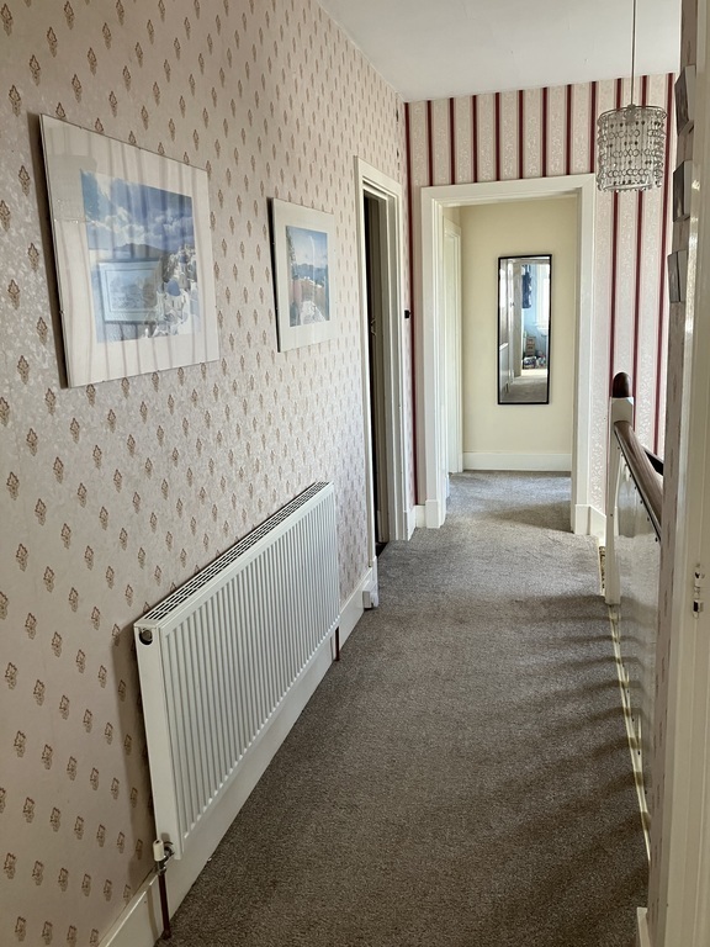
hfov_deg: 49.7
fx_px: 766
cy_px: 474
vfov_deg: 63.4
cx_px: 355
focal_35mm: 28
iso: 125
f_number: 1.8
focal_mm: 3.99
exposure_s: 1/60
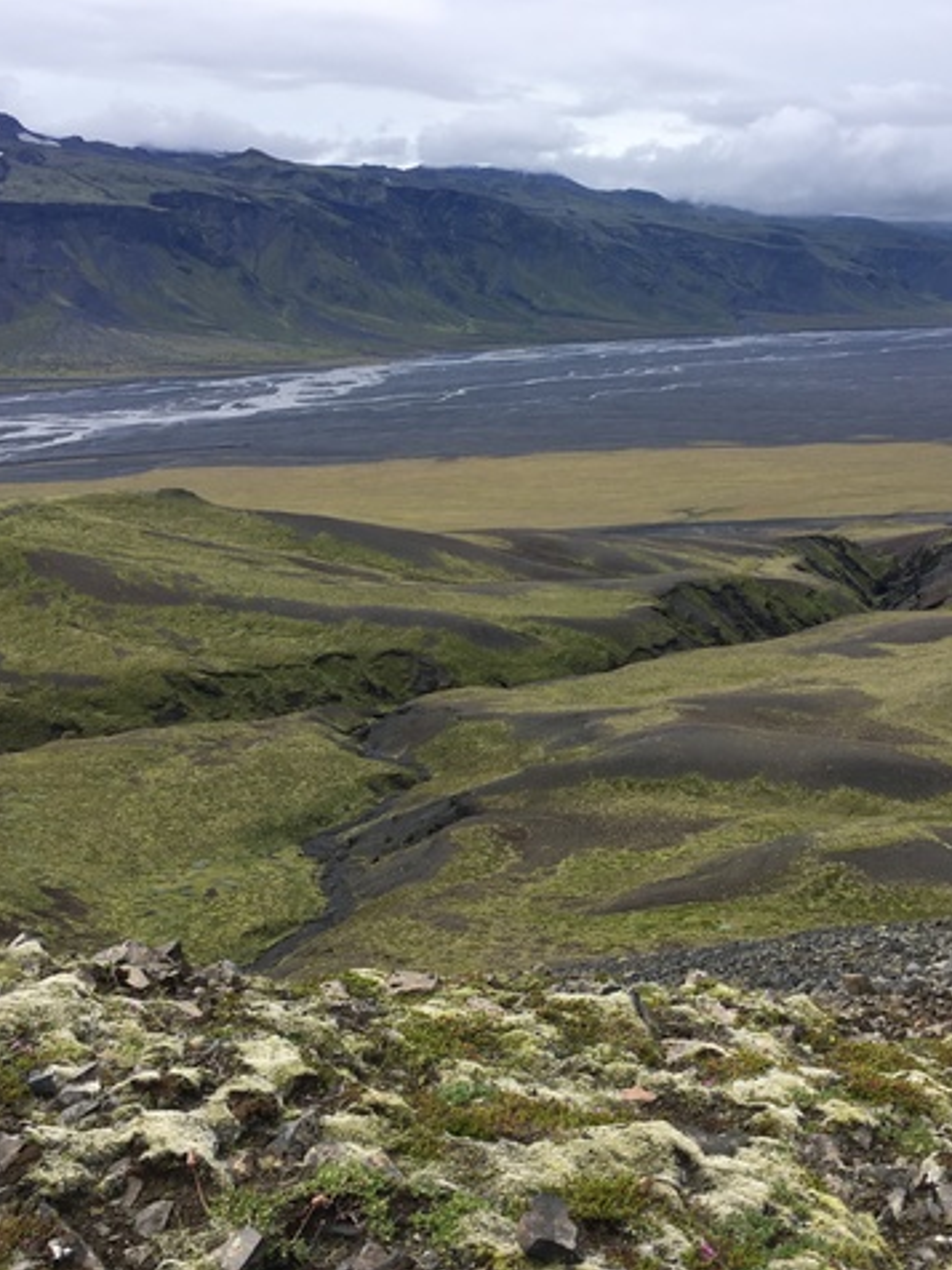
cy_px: 632
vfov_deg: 47.9
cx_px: 573
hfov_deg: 36.7
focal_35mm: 39
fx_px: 1430
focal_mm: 4.15
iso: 25
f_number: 2.2
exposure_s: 1/1131
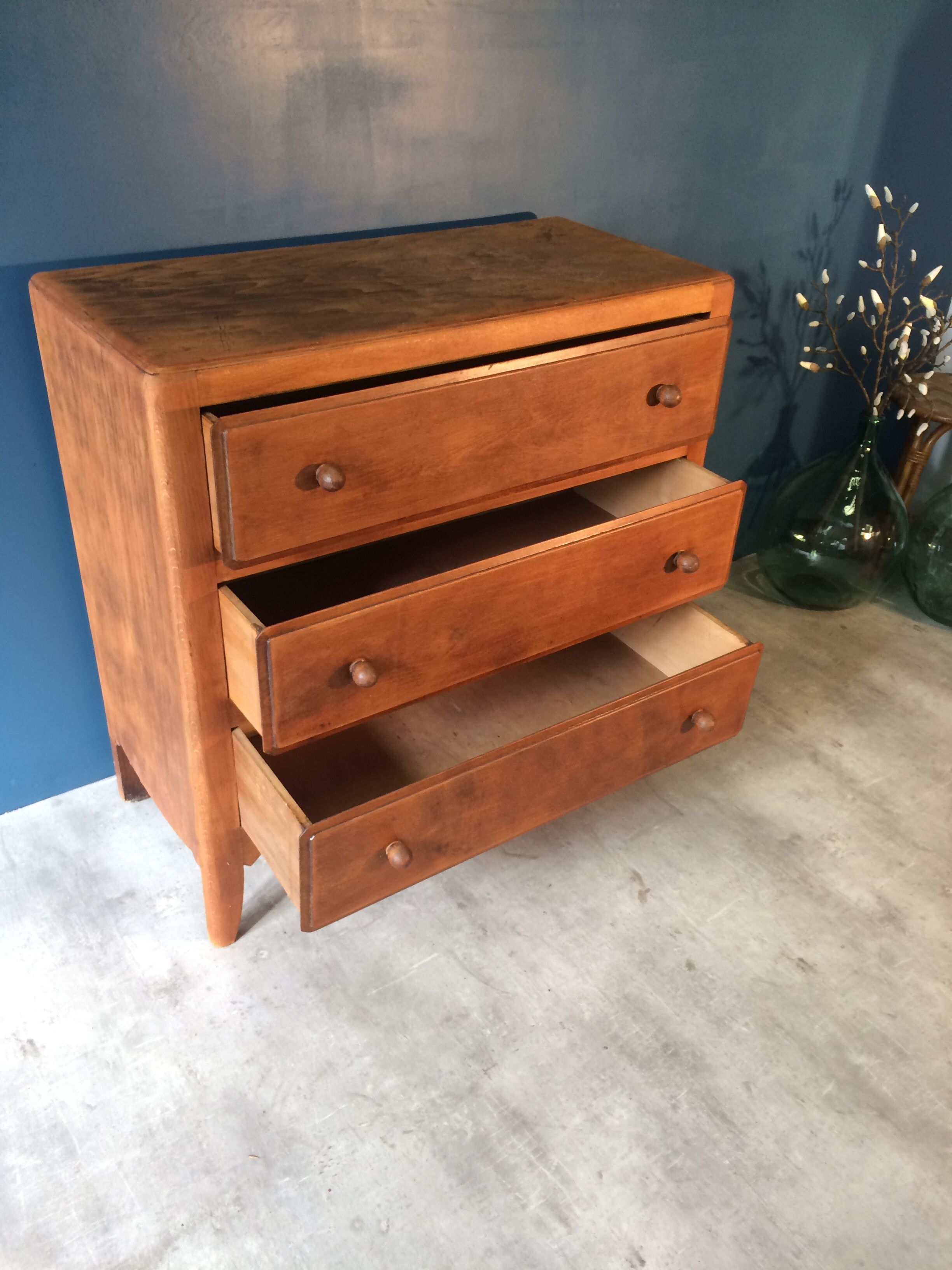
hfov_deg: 48.2
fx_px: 1063
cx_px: 476
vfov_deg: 61.7
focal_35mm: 29
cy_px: 635
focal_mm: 4.15
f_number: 2.2
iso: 40
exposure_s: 1/33
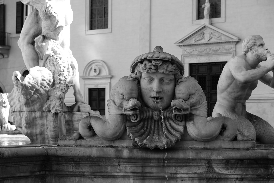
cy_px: 92
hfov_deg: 25.7
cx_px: 137
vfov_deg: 17.3
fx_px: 601
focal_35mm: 79
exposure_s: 1/250
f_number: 5.6
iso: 200
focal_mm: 52.7
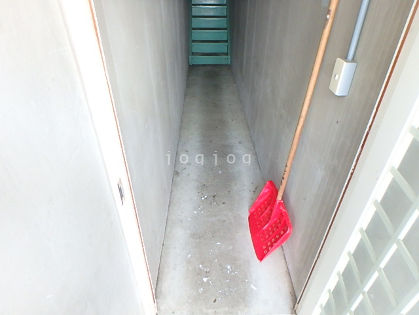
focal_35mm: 21
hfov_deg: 79.0
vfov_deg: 63.4
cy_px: 158
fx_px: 254
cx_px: 210
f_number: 3.5
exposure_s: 1/30
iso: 500
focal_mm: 3.7
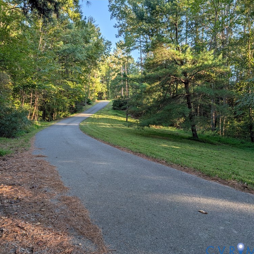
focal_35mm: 29
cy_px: 130
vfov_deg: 55.6
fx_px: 241
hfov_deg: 55.2
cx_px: 102
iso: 25
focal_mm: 6.9
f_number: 1.68
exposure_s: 1/435
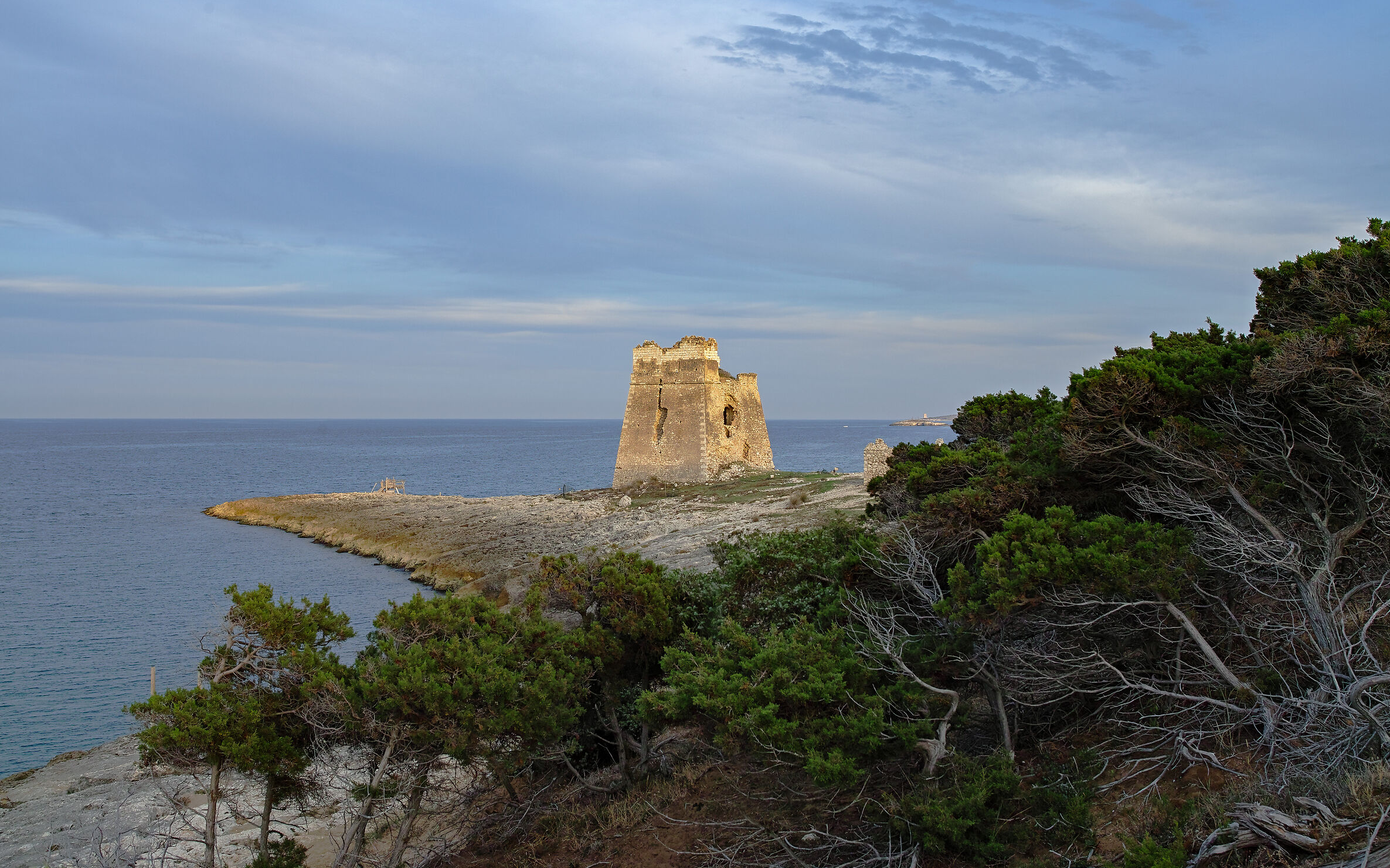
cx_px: 689
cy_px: 426
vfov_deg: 38.3
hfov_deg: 58.1
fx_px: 1250
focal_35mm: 33
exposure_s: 1/125
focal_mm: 24
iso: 100
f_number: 5.6
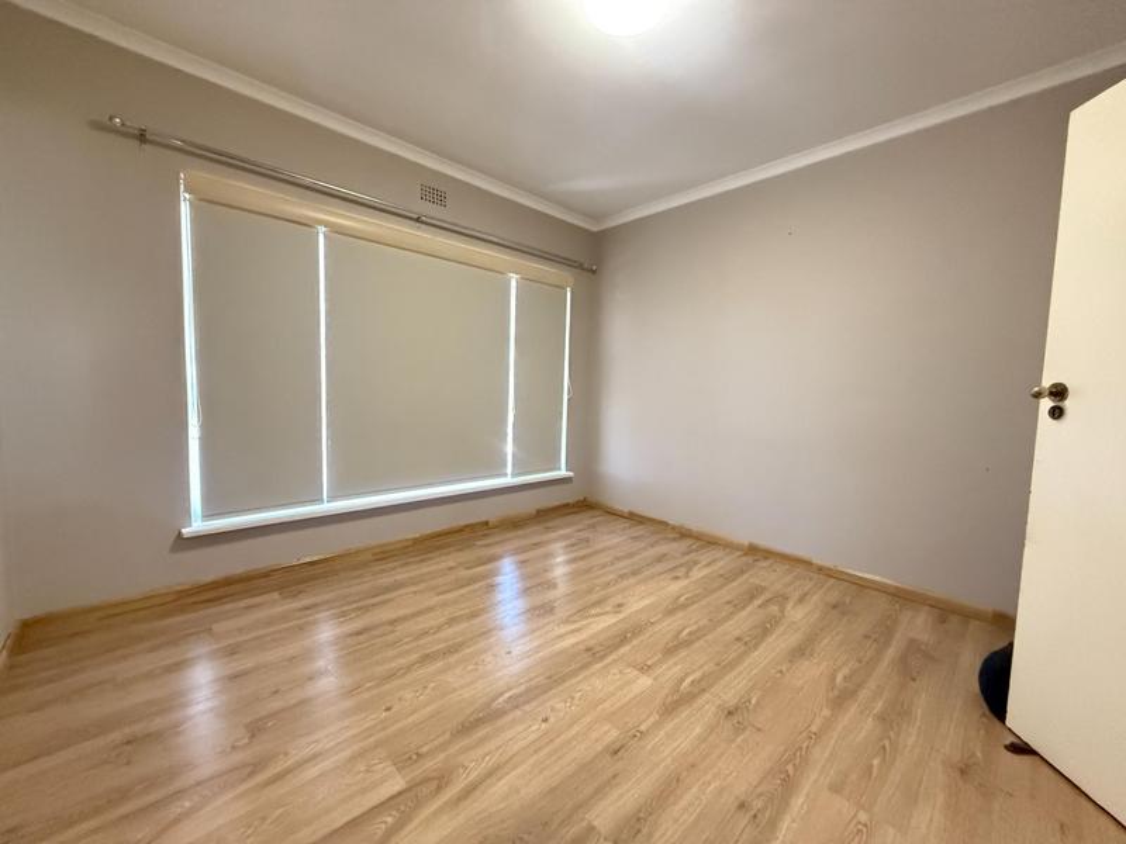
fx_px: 455
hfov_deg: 102.1
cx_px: 563
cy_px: 422
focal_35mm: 14
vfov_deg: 85.7
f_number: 2.2
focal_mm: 2.22
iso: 800
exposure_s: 1/50
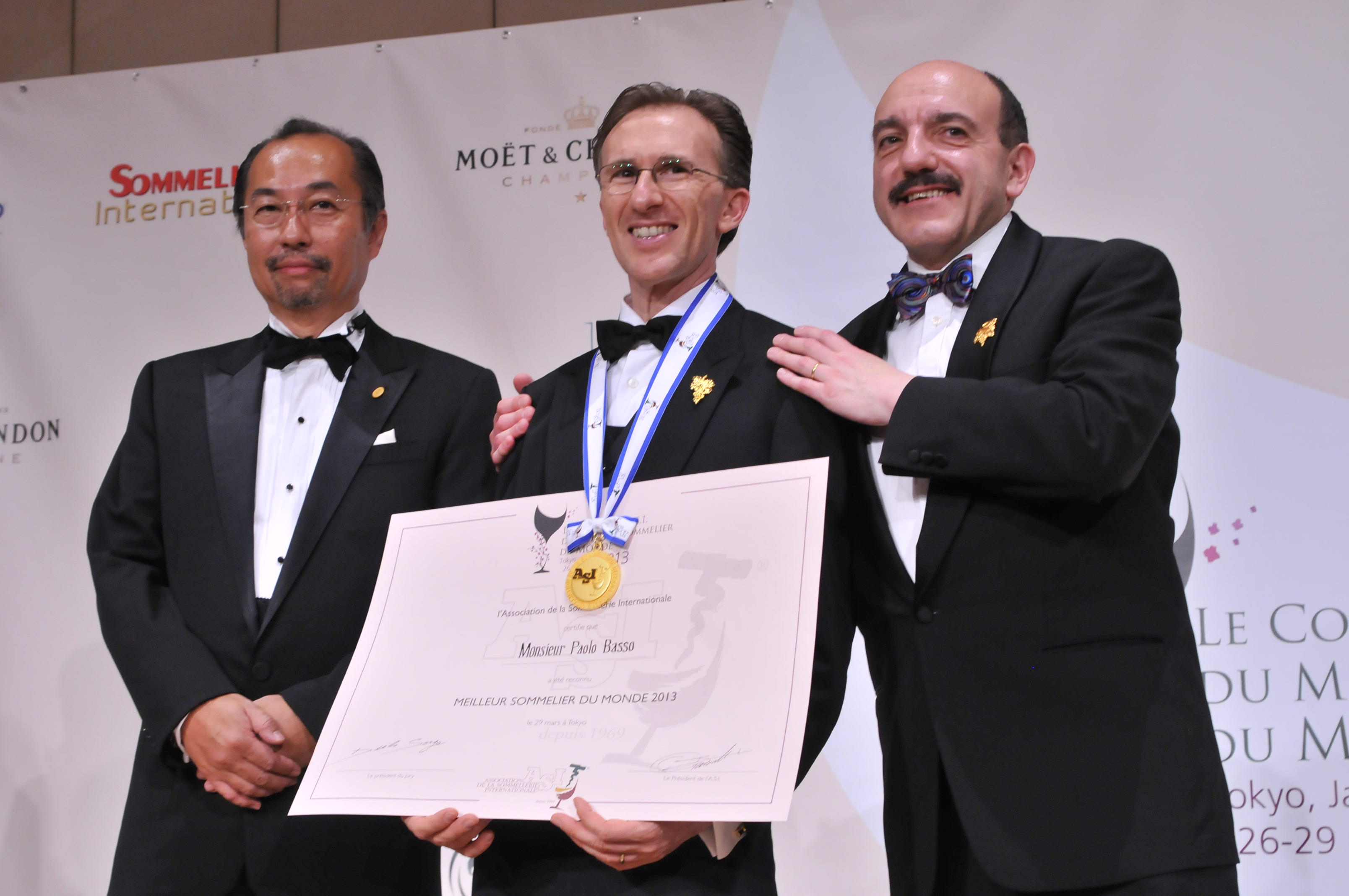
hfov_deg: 31.9
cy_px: 448
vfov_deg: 21.5
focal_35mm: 63
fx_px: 2358
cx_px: 674
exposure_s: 1/100
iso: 800
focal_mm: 42
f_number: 6.3
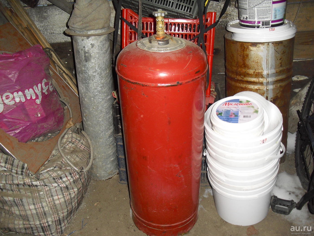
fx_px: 327
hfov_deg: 51.4
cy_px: 118
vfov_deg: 39.7
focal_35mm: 36
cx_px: 157
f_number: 3.1
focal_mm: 6.3
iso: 200
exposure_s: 1/60
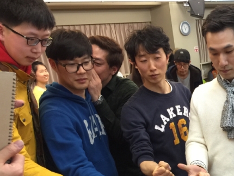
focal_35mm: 54
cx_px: 213
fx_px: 365
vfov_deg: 26.0
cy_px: 163
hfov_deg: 33.6
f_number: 2.2
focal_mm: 4.15
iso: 64
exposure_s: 1/15
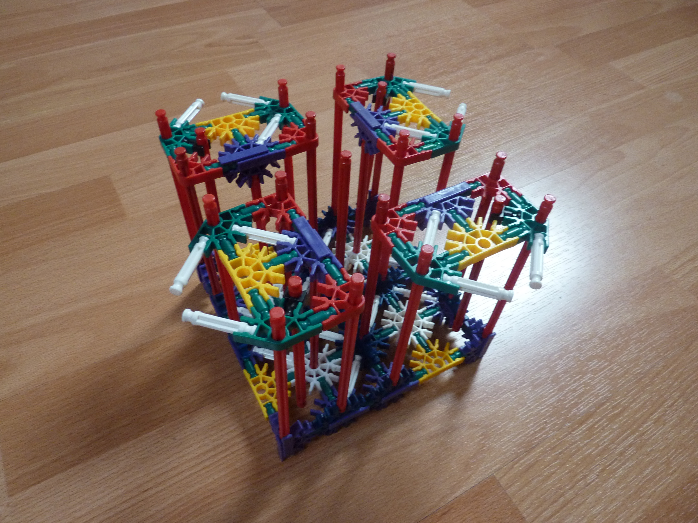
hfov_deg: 69.4
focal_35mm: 25
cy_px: 262
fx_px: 504
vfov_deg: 54.9
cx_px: 349
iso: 250
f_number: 3.3
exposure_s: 1/30
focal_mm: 4.1
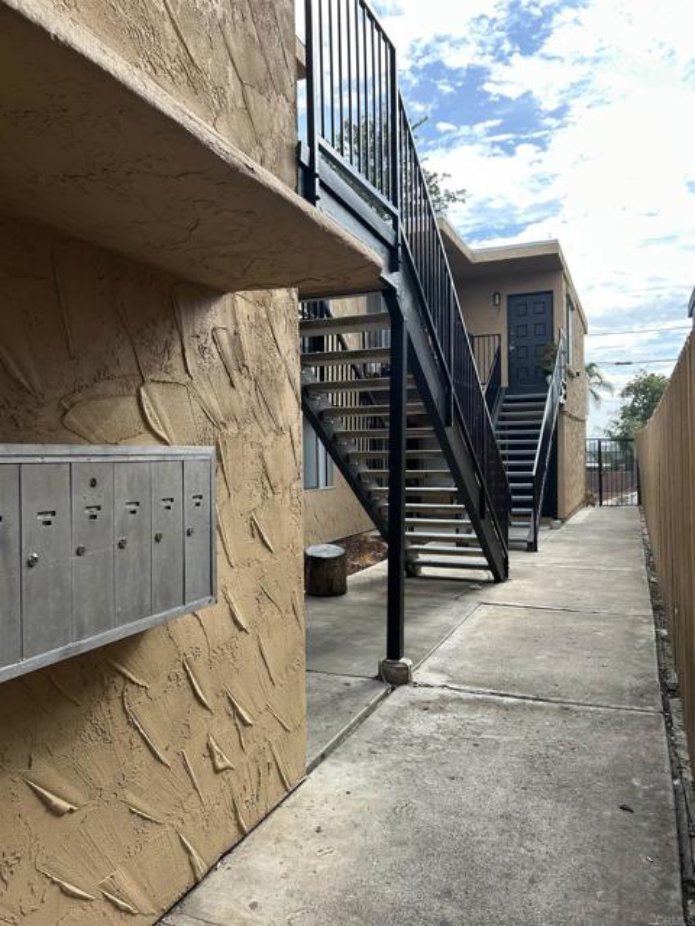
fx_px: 696
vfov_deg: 67.3
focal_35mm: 26
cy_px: 463
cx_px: 348
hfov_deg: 53.1
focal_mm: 5.7
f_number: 1.5
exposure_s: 1/803
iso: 50
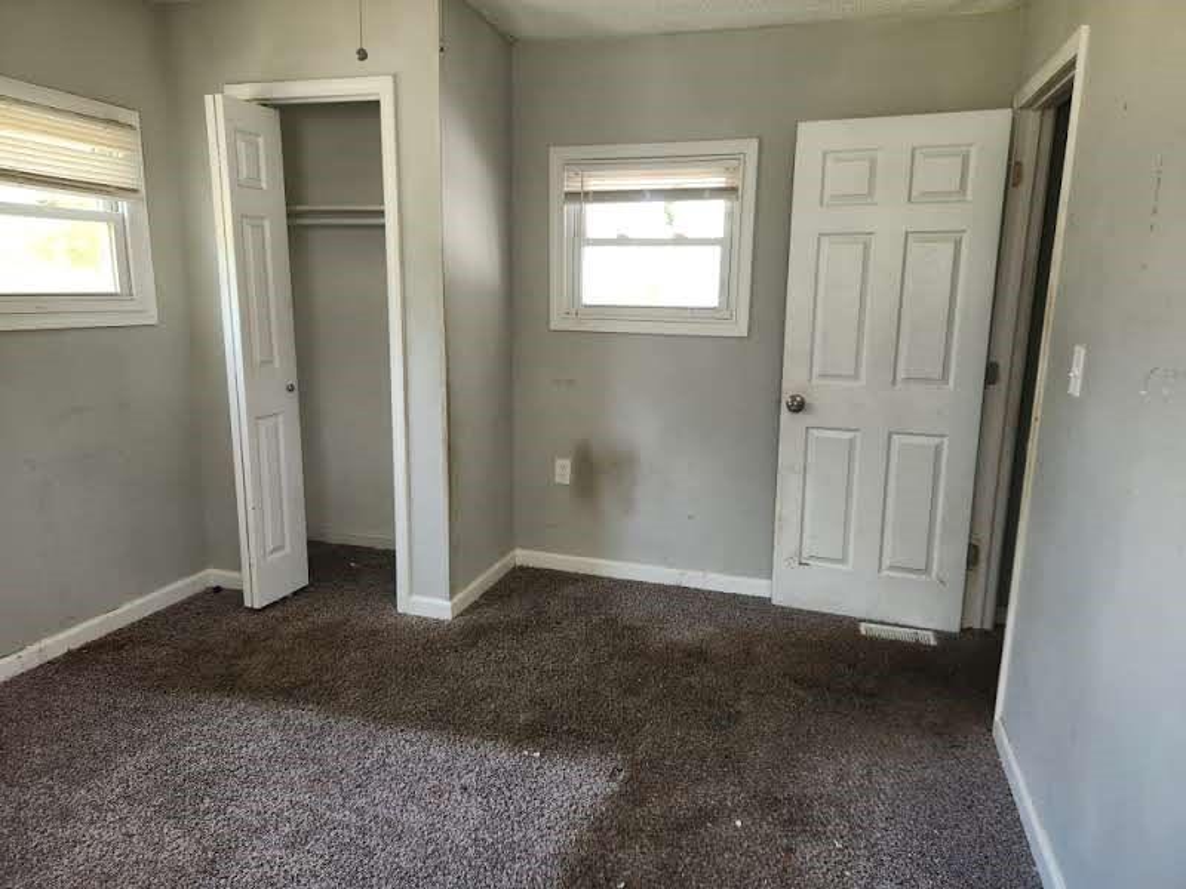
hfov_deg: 73.9
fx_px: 788
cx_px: 593
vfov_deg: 58.9
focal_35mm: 23
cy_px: 444
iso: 400
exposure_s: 1/120
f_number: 1.8
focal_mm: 5.4
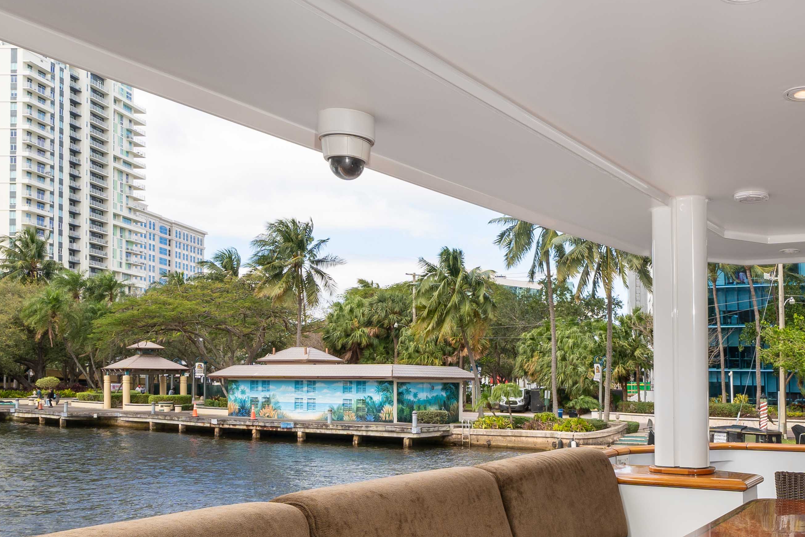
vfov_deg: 40.0
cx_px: 636
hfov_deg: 54.9
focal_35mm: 32
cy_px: 404
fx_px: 716
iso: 100
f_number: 10
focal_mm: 12
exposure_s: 1/60
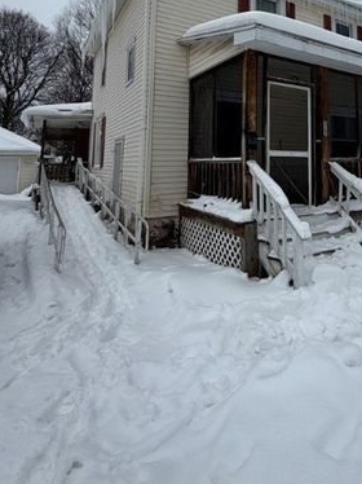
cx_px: 299
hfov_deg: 50.8
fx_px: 349
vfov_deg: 65.5
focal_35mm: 25
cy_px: 126
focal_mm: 2.22
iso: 20
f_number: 2.2
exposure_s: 1/799
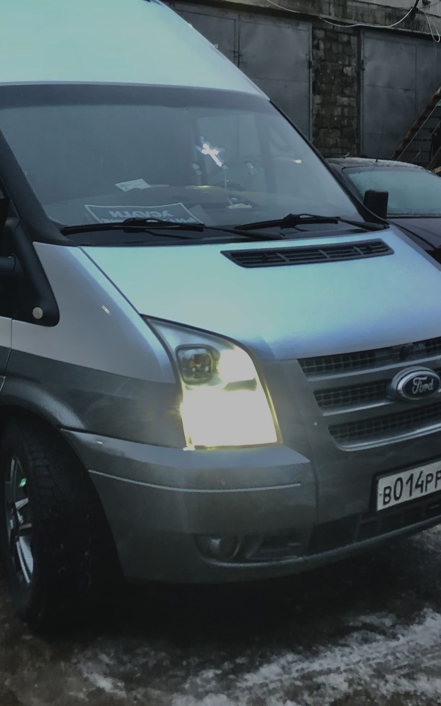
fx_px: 1058
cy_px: 236
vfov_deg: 36.5
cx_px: 147
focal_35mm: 55
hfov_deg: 23.4
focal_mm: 4
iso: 40
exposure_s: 1/25
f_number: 1.8
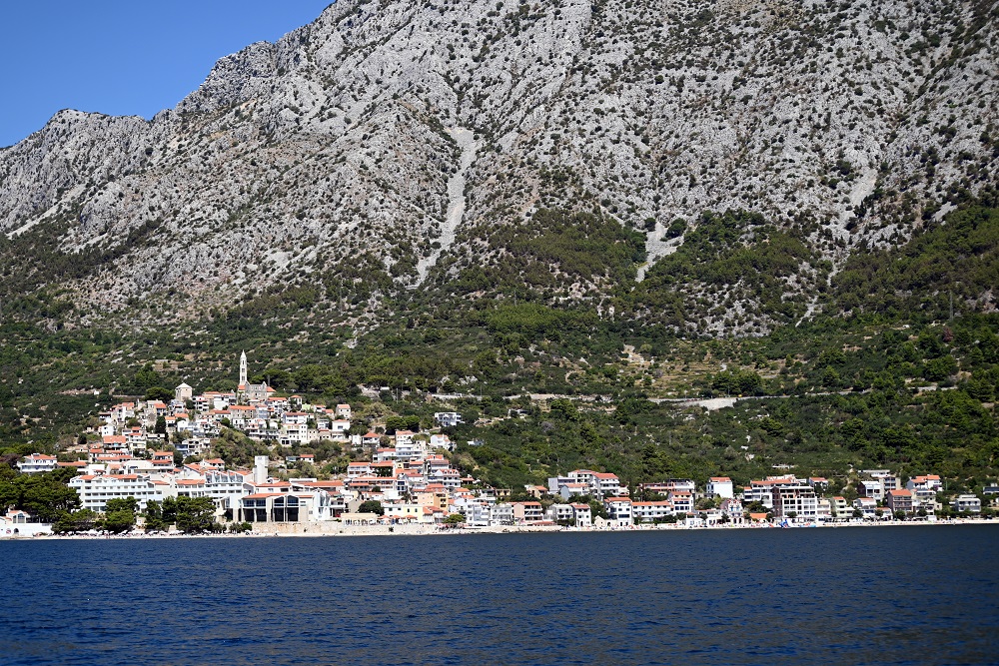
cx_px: 500
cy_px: 333
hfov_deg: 28.8
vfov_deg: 19.5
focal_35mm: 70
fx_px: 1943
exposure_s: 1/1000
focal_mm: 70
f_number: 4.5
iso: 100
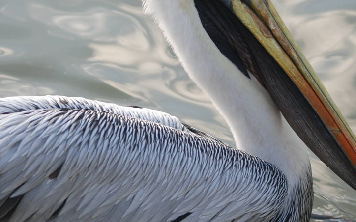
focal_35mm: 264
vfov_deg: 5.0
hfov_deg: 7.9
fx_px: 2561
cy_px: 100
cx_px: 117
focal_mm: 78
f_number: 4.5
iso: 200
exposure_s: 1/320
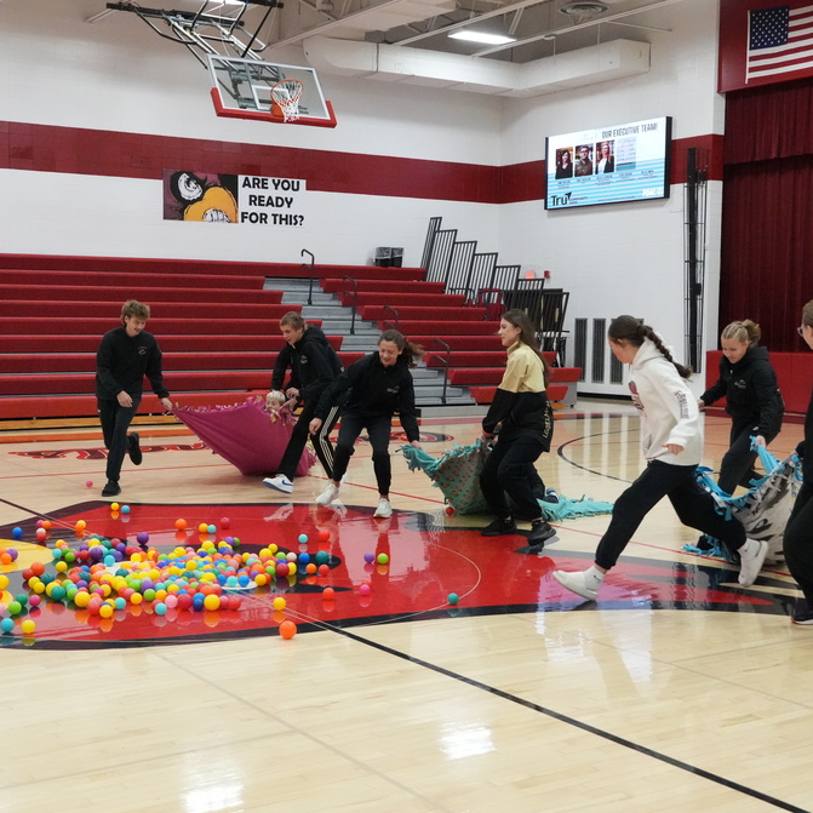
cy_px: 411
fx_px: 1293
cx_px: 320
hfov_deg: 34.8
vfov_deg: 34.9
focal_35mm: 49
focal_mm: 25
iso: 8000
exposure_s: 1/400
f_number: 5.6
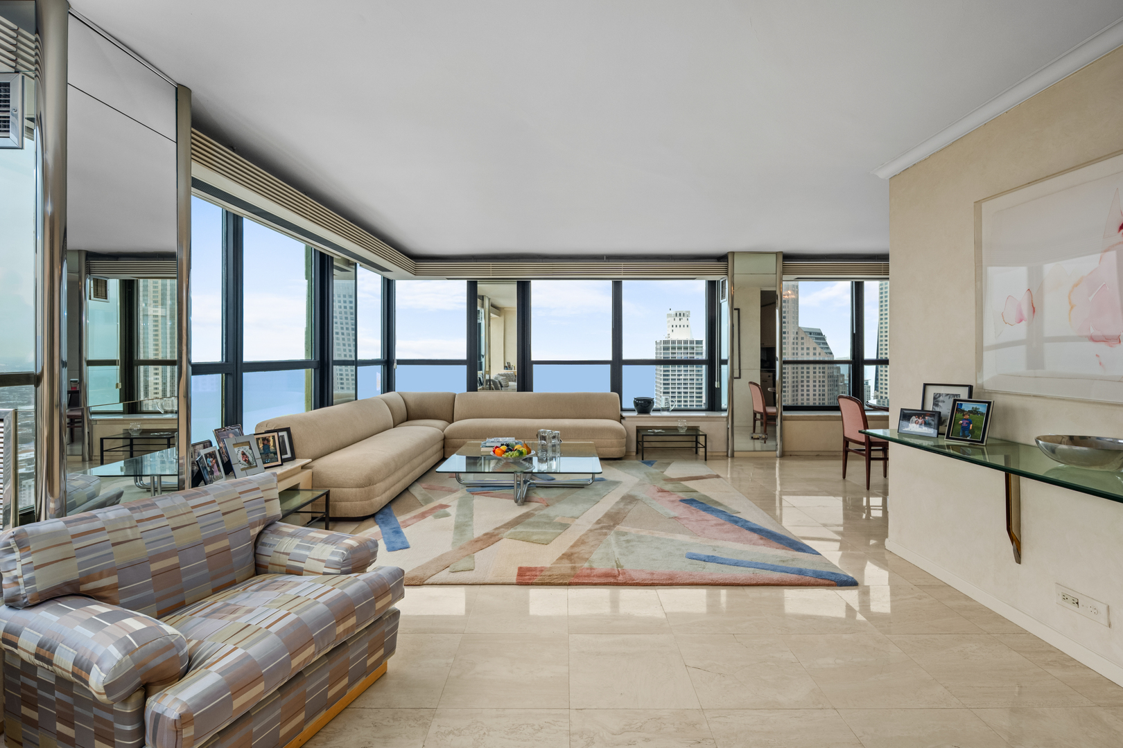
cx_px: 562
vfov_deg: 77.3
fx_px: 468
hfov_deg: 100.4
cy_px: 374
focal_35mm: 15
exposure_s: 1/15
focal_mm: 15
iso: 500
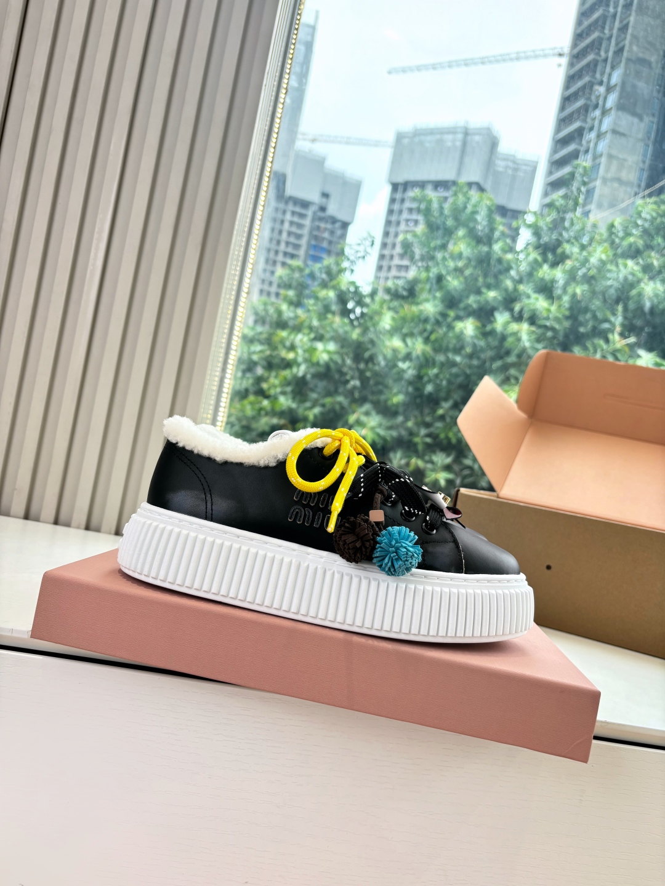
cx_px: 332
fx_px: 666
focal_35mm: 26
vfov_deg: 67.3
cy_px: 443
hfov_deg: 53.1
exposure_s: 1/181
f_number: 1.6
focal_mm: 5.96
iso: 50
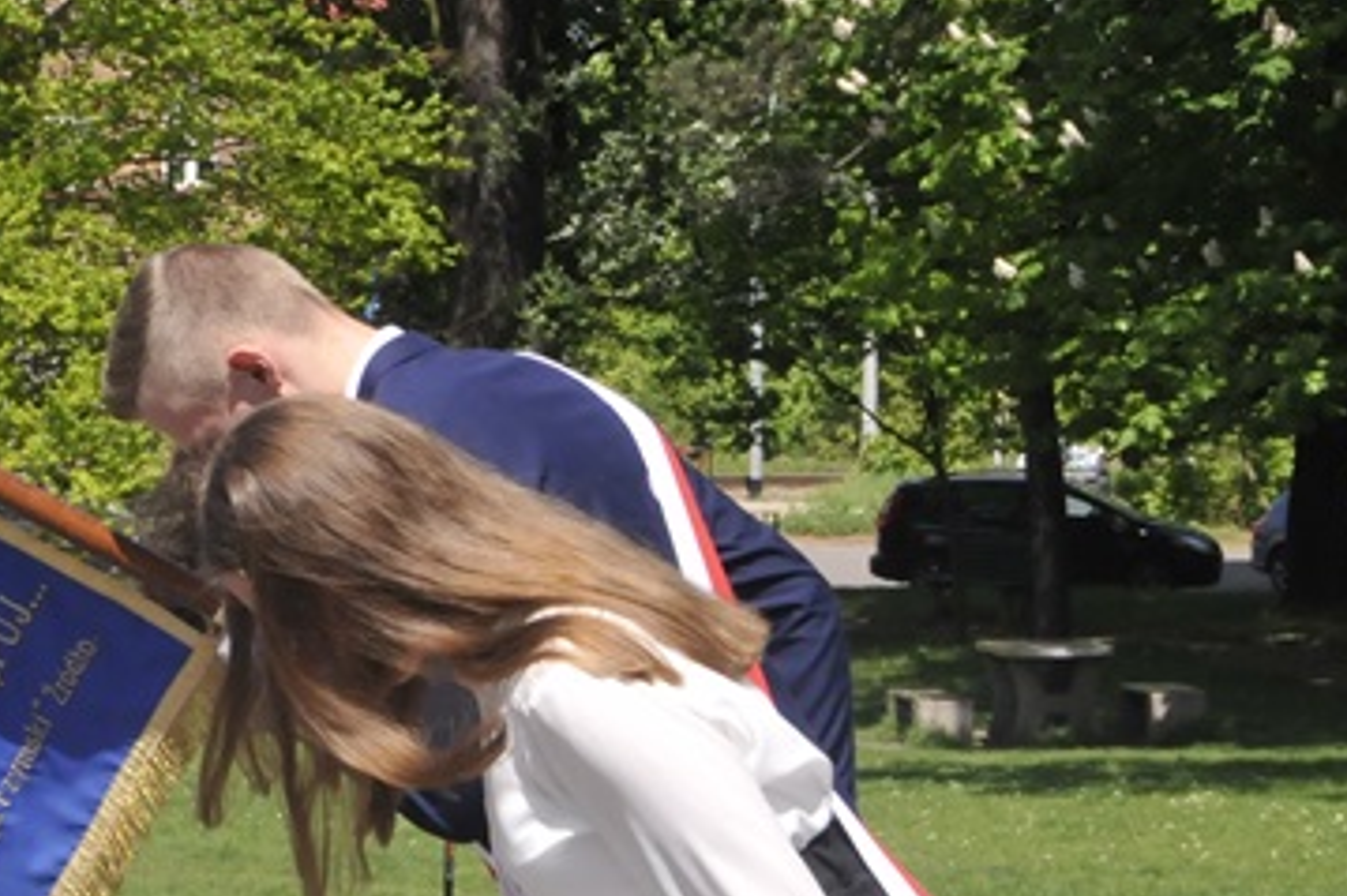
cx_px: -11
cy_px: 671
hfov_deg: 12.2
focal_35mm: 167
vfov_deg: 8.2
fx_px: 6245
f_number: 13
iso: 800
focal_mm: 40
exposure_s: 1/640
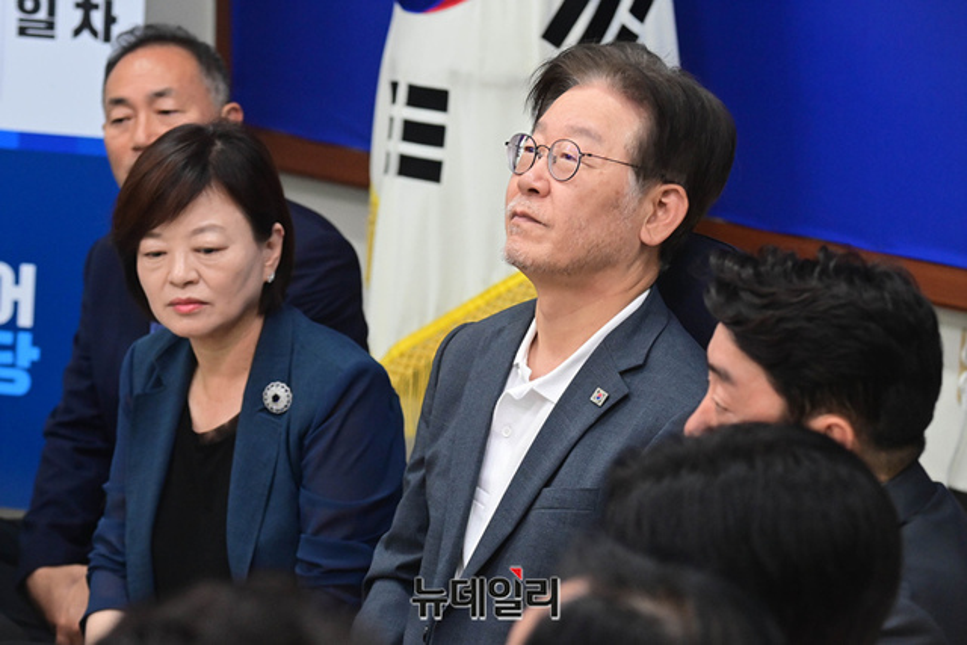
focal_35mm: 140
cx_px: 484
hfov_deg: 14.7
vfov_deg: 9.8
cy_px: 322
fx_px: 3761
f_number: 6.3
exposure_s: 1/250
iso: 6400
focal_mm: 140
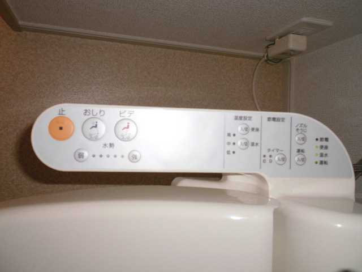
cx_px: 181
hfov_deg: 67.3
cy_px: 136
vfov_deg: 53.1
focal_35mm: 26
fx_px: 272
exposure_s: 1/60
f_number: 3.2
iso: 100
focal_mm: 4.6
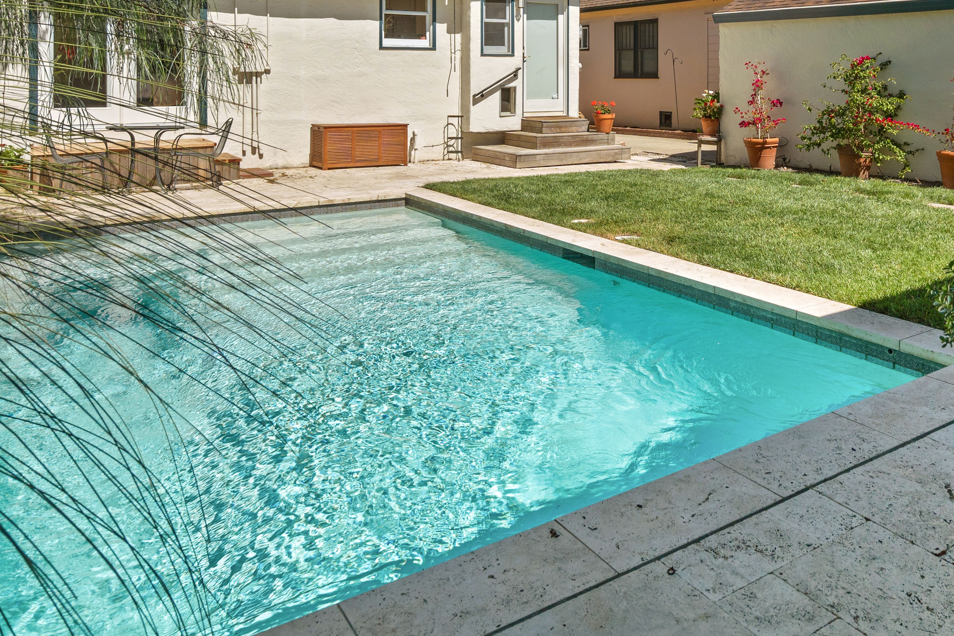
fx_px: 742
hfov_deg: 63.8
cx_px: 635
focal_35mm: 28
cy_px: 125
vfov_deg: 44.1
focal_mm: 16
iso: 320
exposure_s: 1/1000
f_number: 8
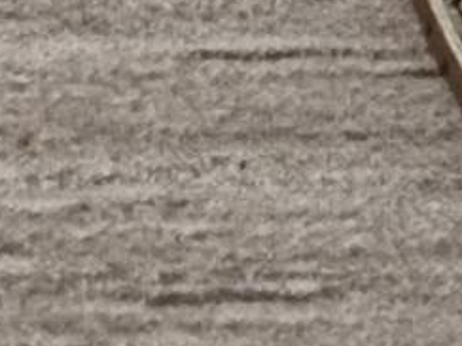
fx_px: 5752
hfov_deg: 4.5
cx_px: 951
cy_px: -168
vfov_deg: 3.4
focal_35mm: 431
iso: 640
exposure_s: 1/32.4
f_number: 1.9
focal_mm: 8.7
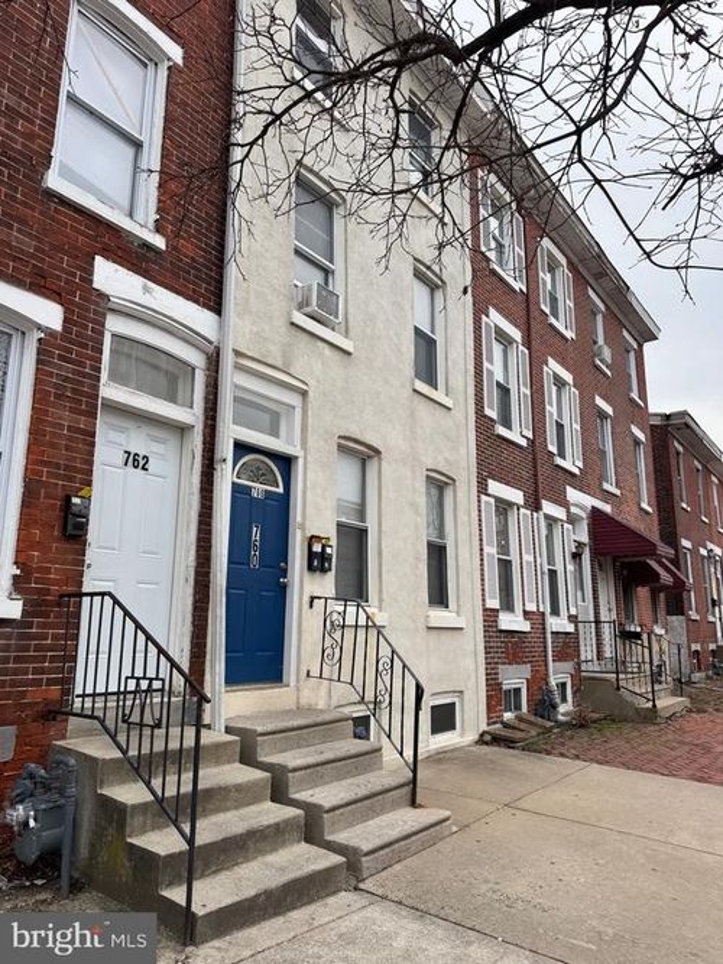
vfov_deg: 71.6
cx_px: 362
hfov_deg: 56.8
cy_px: 482
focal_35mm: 24
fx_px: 669
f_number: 1.78
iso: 80
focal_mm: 6.76
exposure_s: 1/765
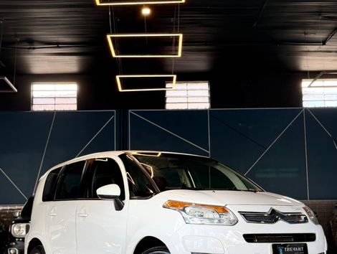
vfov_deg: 30.3
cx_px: 168
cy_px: 127
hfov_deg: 39.6
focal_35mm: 48
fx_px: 468
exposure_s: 1/249
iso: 80
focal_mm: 6.76
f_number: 1.78
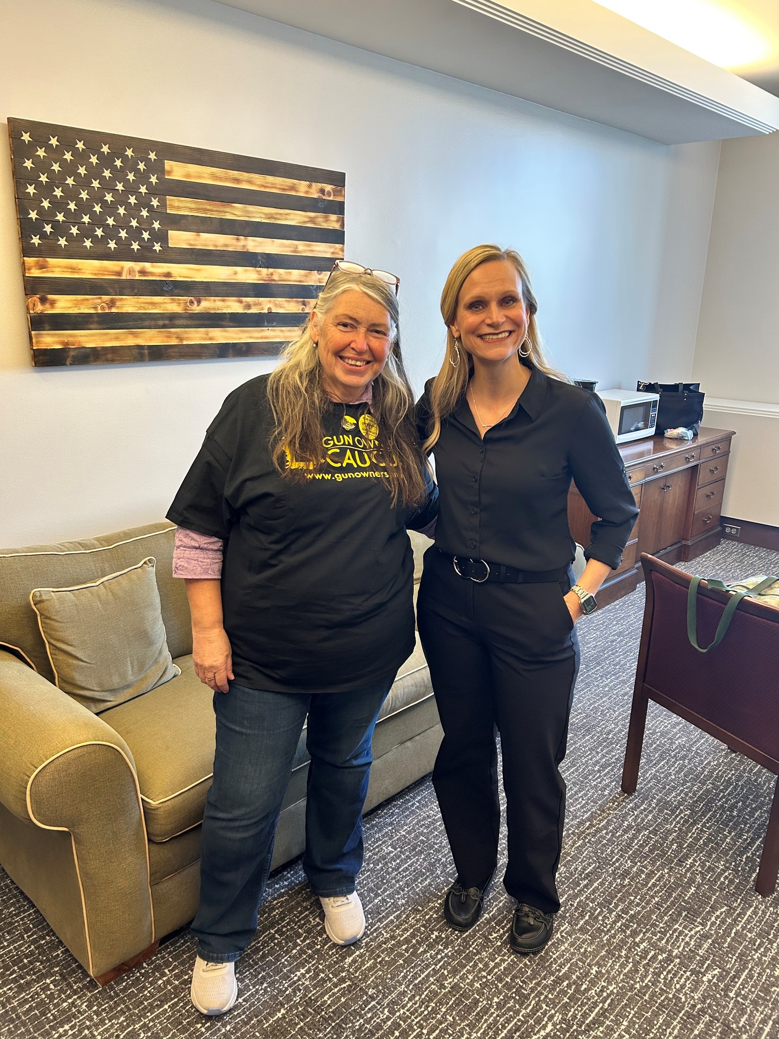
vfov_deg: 67.3
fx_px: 780
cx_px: 390
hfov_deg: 53.1
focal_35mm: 26
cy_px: 520
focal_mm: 5.7
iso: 125
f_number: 1.5
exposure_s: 1/60
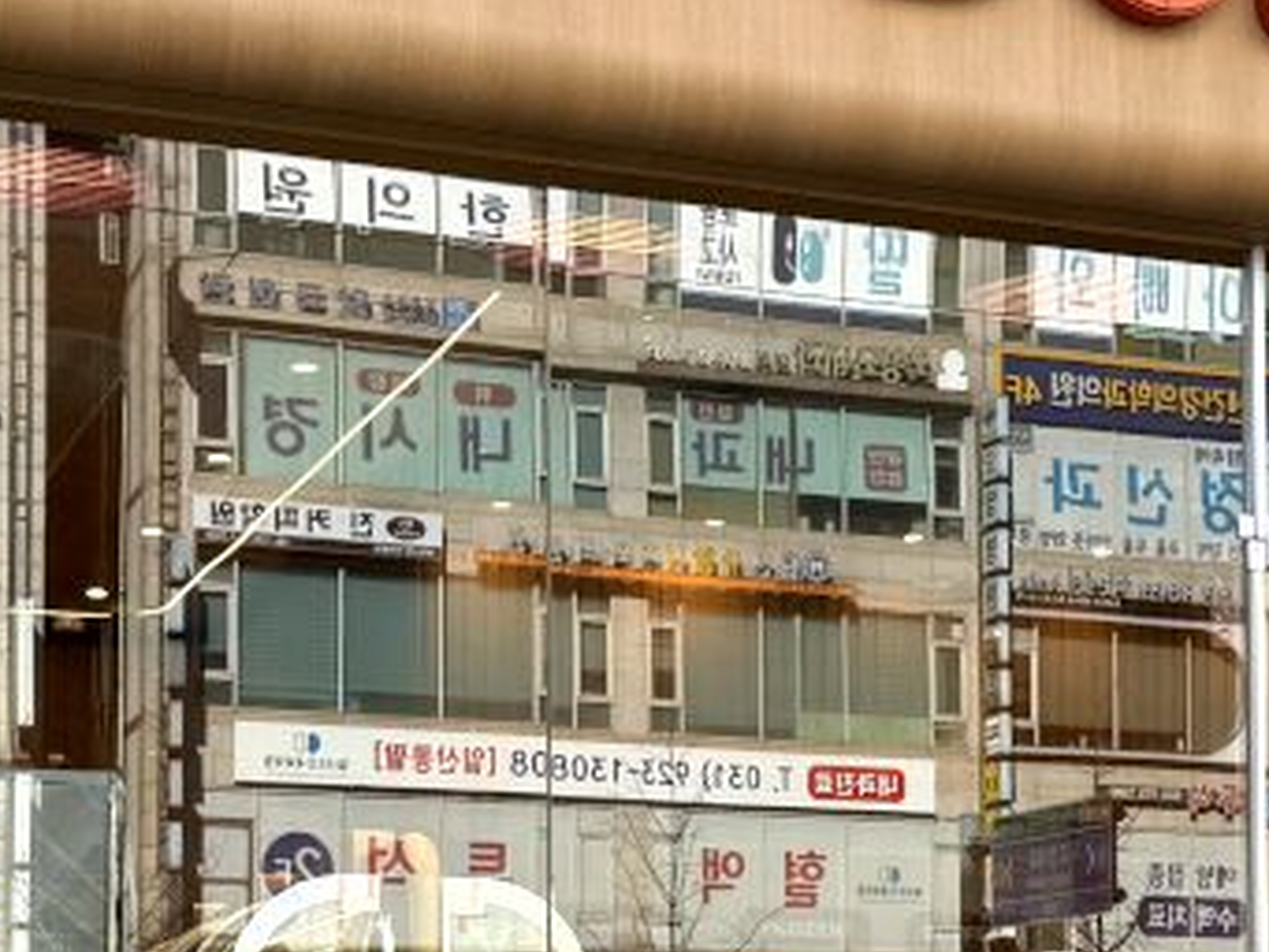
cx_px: 1023
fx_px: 3301
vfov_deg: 16.0
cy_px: 993
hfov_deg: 21.5
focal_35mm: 90
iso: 80
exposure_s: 1/920
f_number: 1.78
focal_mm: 6.76
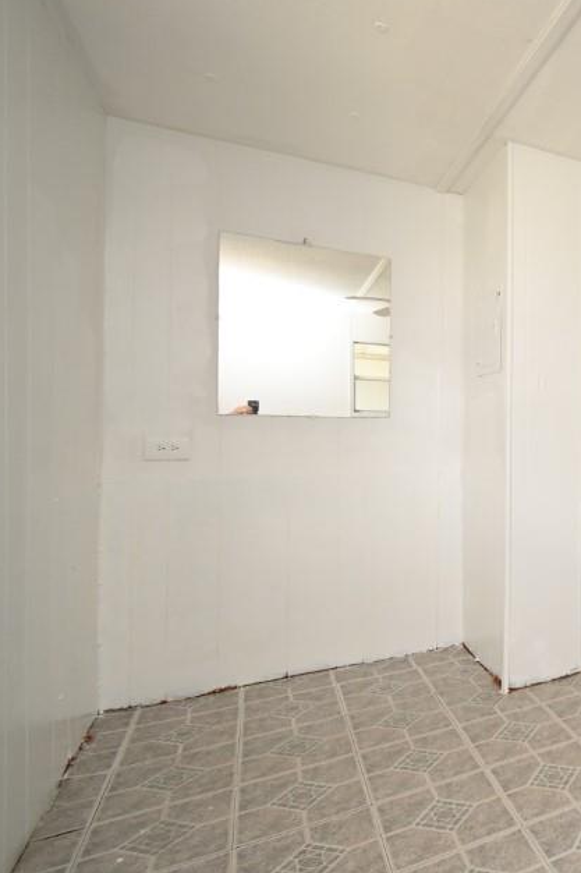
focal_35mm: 23
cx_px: 660
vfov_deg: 76.1
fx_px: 557
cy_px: 430
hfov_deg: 41.7
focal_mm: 10
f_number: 4.5
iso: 640
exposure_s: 1/60
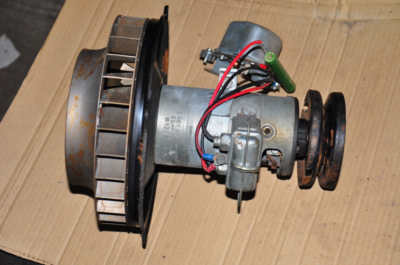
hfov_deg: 29.9
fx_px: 749
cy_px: 132
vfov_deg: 20.1
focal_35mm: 68
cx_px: 200
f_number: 4.8
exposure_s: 1/60
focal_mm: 45
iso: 400
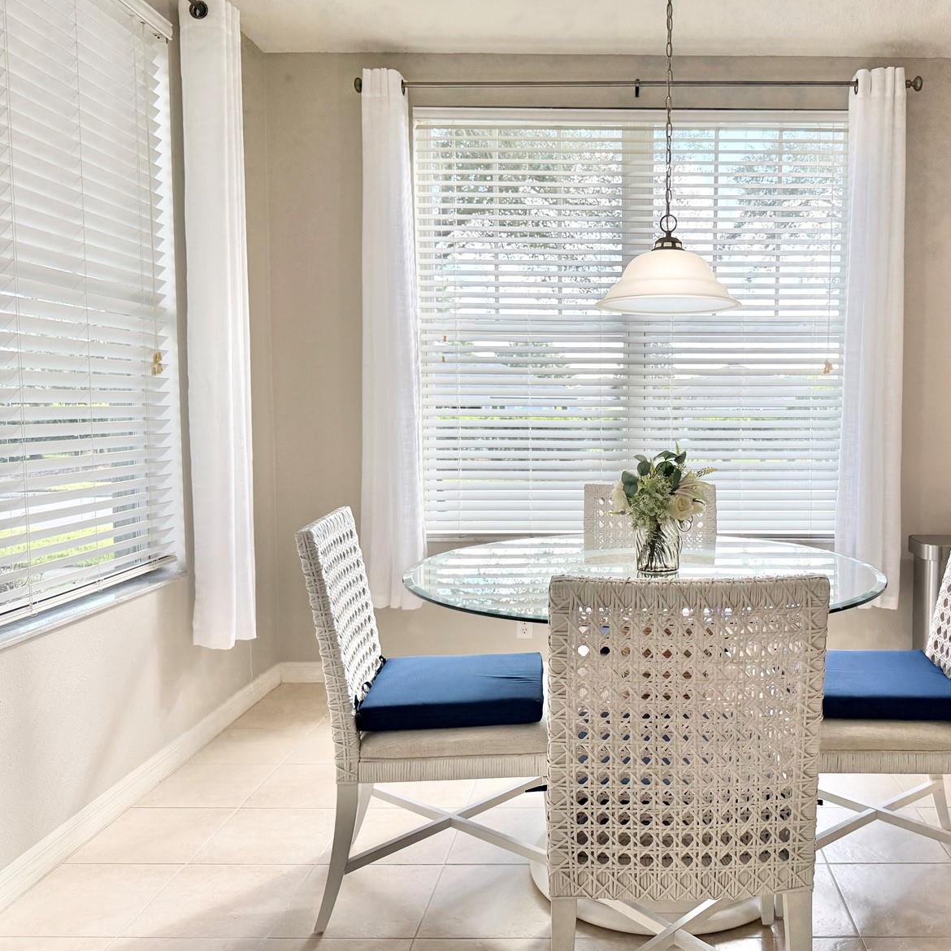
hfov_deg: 54.5
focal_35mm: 29
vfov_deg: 55.6
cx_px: 631
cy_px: 472
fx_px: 901
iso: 100
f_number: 1.78
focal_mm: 6.76
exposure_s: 1/459
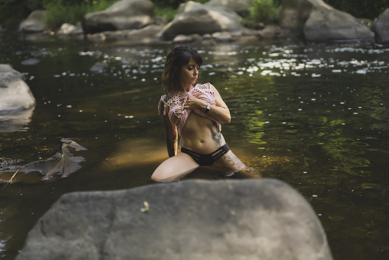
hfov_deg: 39.6
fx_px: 540
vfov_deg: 27.0
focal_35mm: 50
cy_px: 130
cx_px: 194
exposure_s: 1/1000
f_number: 1.4
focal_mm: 50
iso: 100
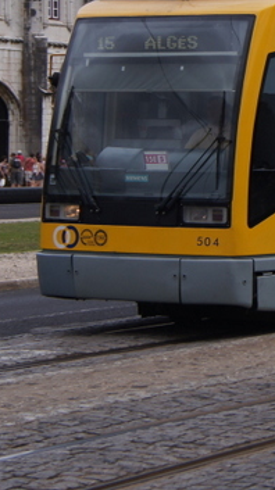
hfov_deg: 7.4
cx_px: 440
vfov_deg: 13.4
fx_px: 2072
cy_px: 40
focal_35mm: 160
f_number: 6.3
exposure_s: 1/250
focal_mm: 35
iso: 100
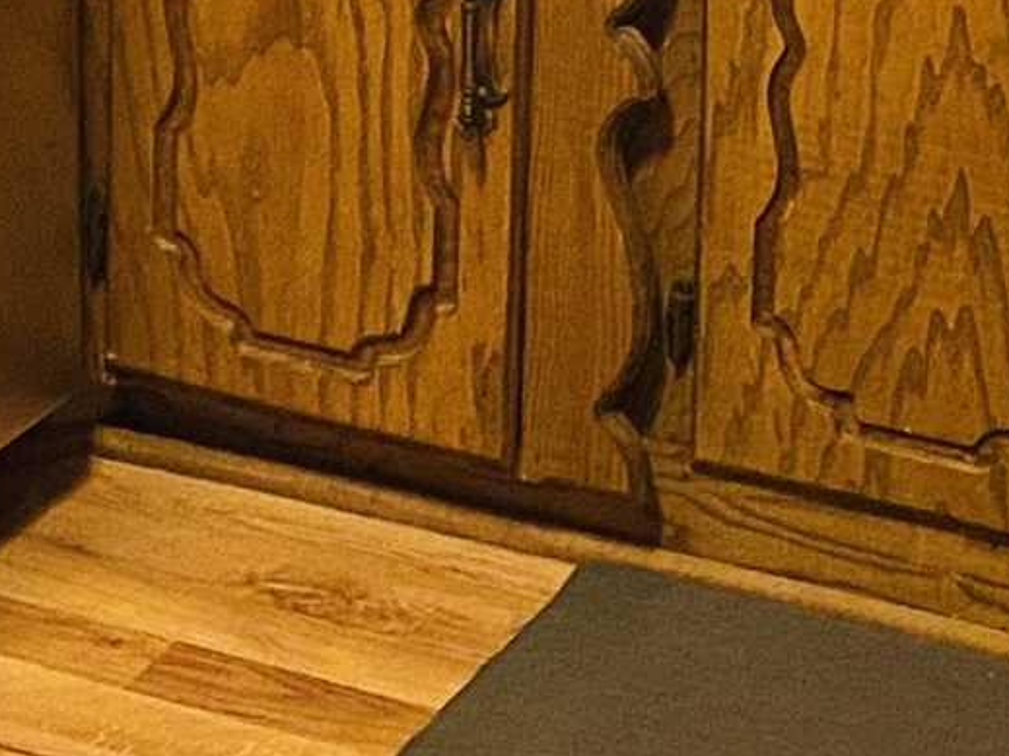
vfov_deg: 9.2
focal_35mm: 154
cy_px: -610
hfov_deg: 12.7
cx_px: 912
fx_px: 4488
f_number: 1.8
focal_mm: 4.25
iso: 500
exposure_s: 1/40
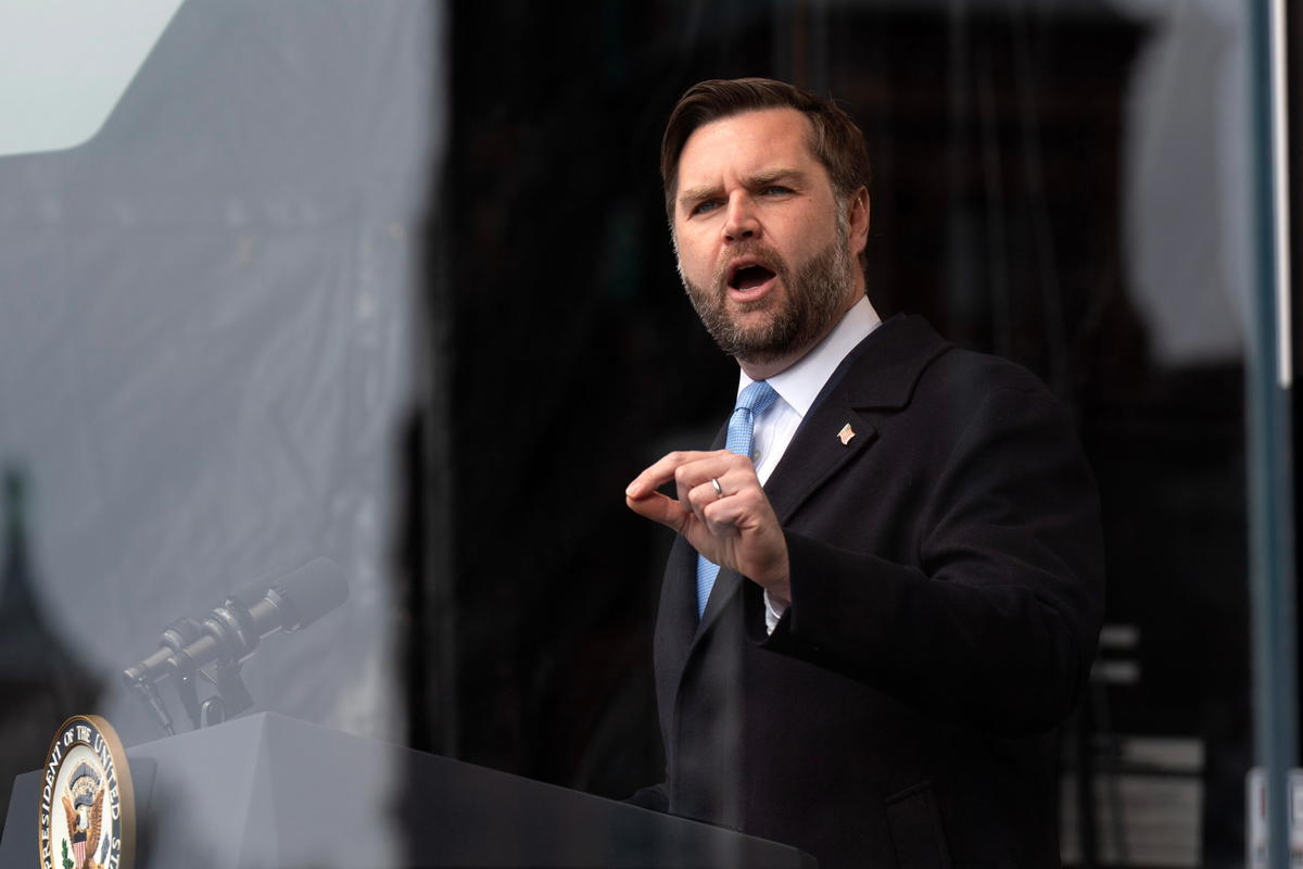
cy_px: 434
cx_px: 652
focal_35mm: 200
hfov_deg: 10.3
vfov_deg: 6.9
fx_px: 7238
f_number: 5.6
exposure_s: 1/500
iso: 250
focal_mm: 200
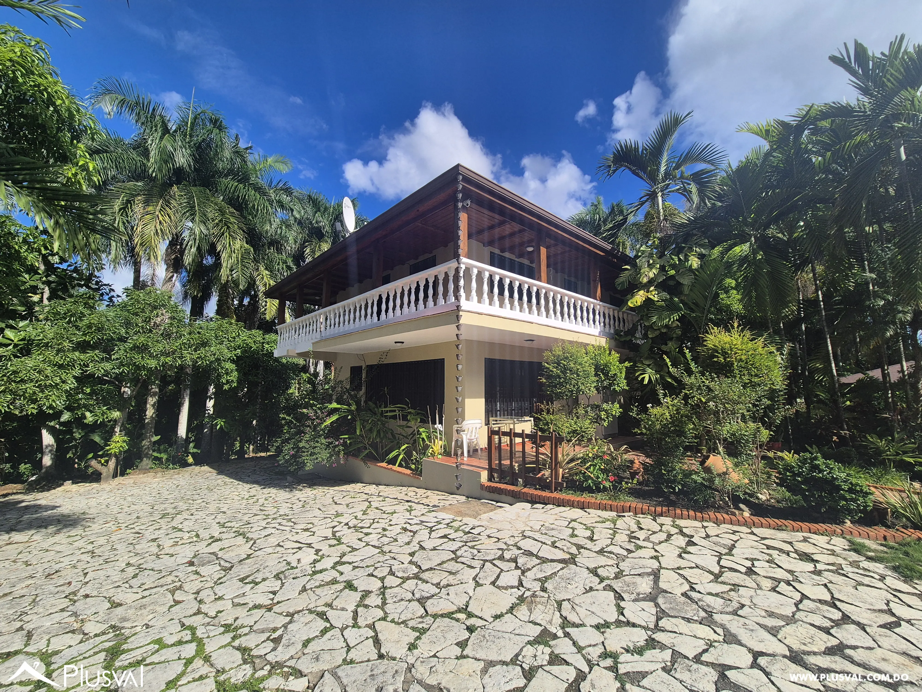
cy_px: 346
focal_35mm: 13
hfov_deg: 106.2
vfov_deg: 89.9
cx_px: 461
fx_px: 346
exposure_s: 1/2456
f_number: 2.2
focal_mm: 2.2
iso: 50
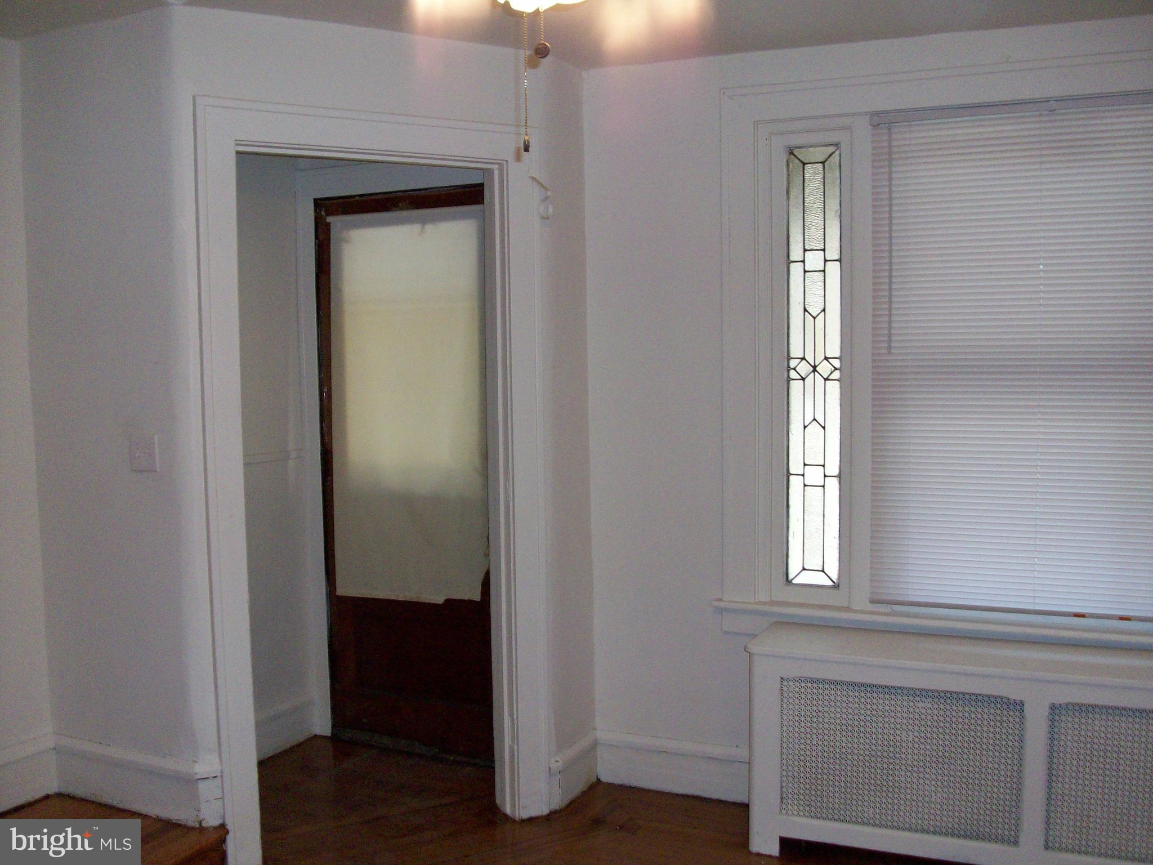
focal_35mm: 34
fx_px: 1132
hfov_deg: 54.0
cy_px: 432
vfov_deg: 41.8
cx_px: 576
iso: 160
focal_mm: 5.7
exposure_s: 1/60
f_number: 2.8
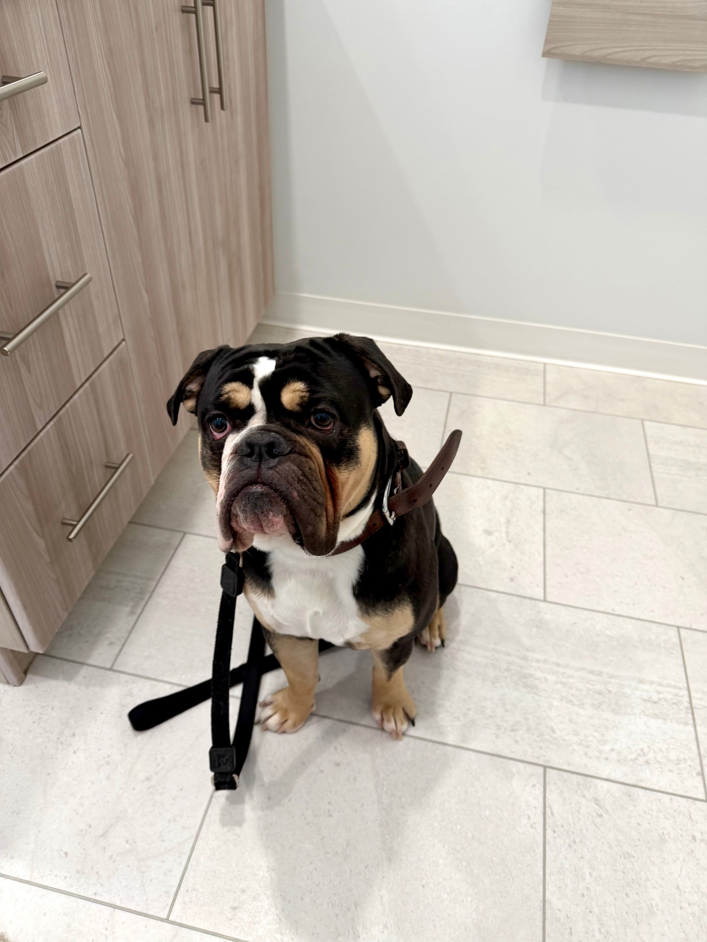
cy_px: 471
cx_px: 354
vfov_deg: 71.6
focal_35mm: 24
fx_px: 653
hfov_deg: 56.8
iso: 125
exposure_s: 1/60
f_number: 1.78
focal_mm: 6.76
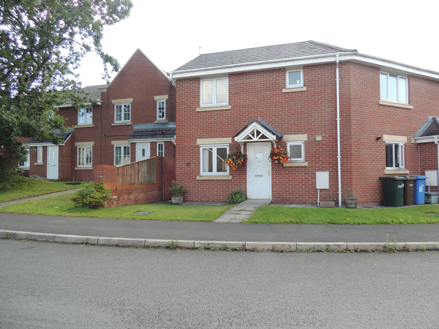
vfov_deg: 56.8
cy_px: 164
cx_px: 220
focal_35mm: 24
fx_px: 304
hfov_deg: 71.6
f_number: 3
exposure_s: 1/200
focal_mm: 4.3
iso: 100
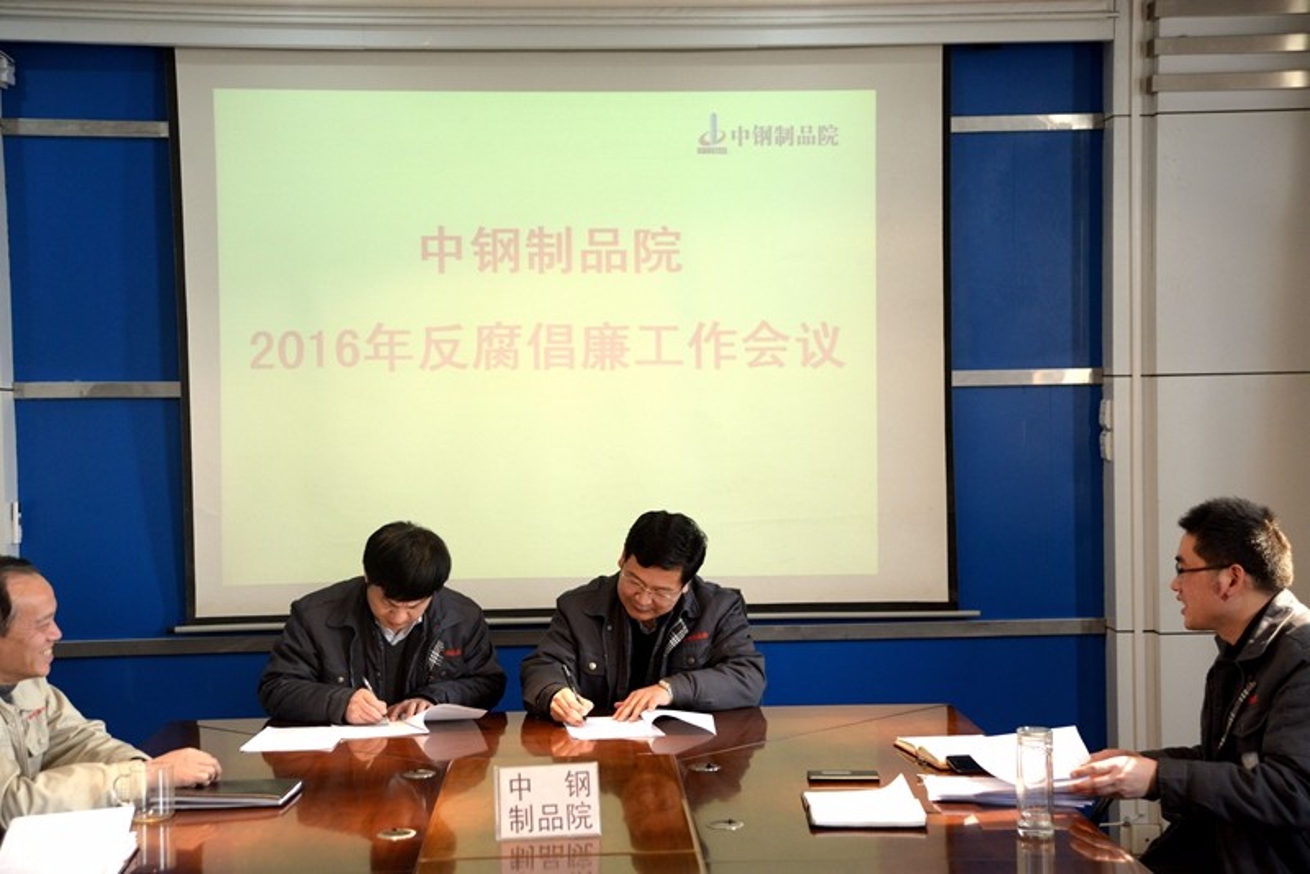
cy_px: 437
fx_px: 1893
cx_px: 655
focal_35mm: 52
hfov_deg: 38.2
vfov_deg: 26.0
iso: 1600
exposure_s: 1/200
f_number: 4
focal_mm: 52
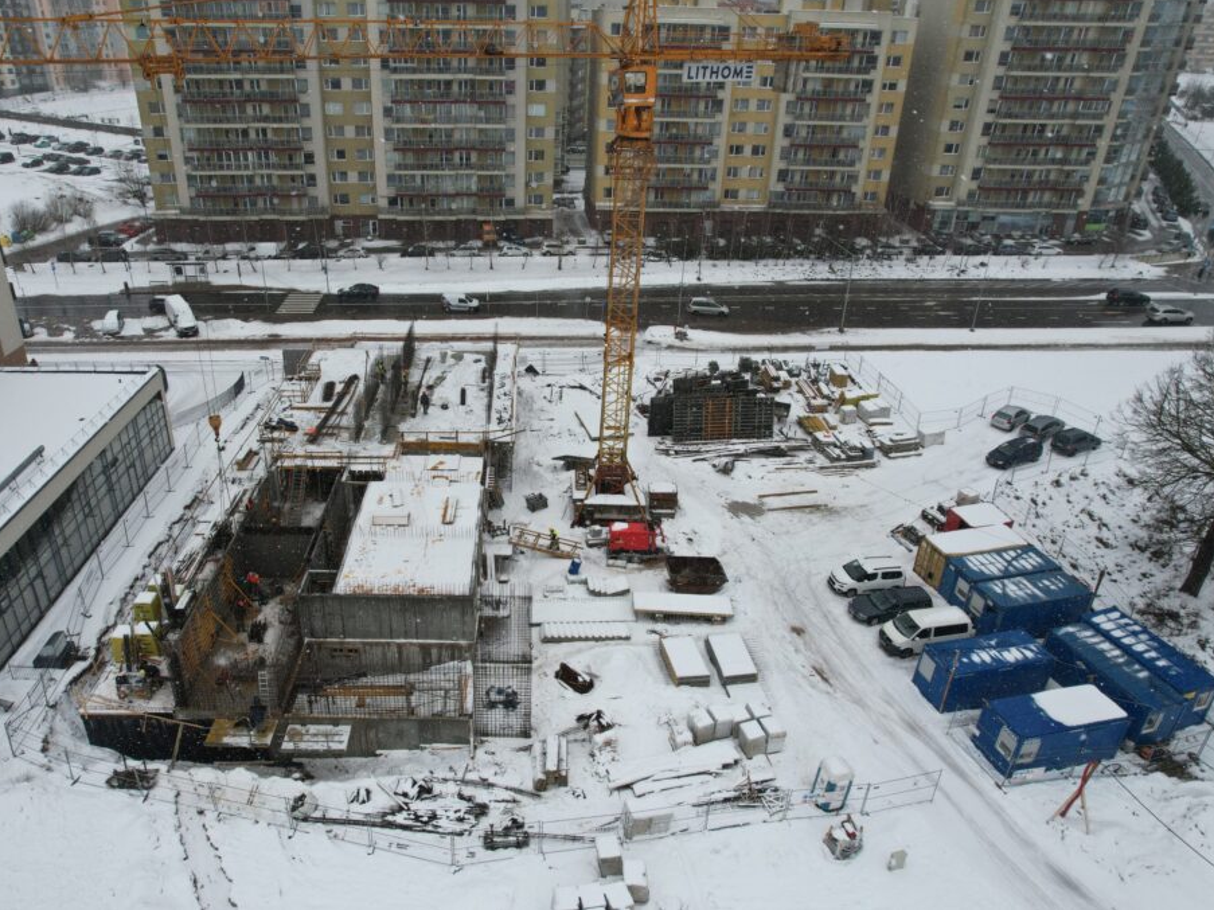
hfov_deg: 71.4
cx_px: 538
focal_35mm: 24
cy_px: 452
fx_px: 842
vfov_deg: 56.8
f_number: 2.8
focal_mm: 8.38
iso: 100
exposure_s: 1/1250
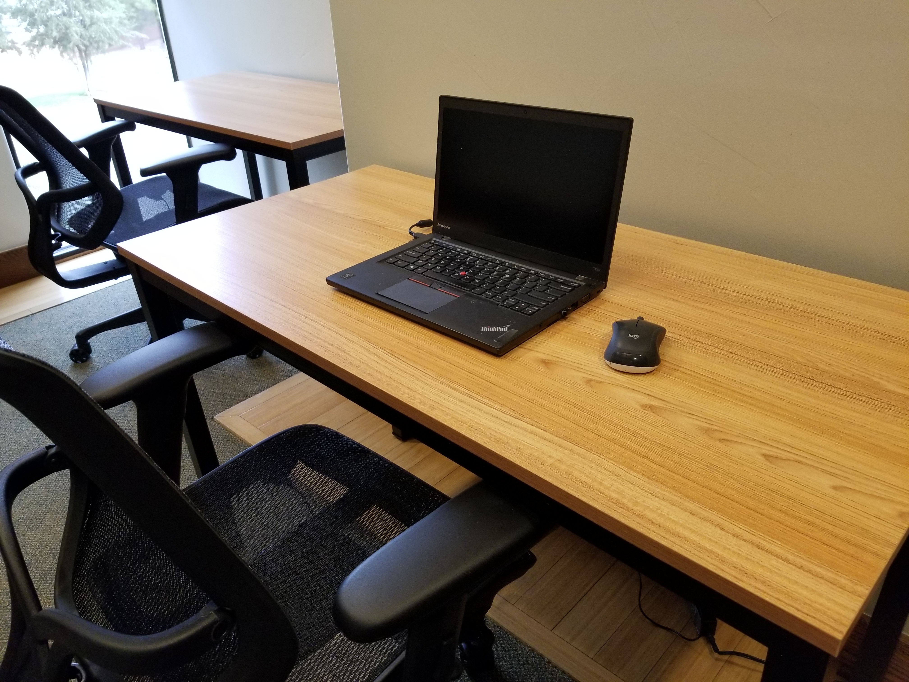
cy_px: 341
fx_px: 683
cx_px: 454
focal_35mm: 26
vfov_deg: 53.1
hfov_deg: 67.3
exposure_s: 1/30
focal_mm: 4.25
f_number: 1.7
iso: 160
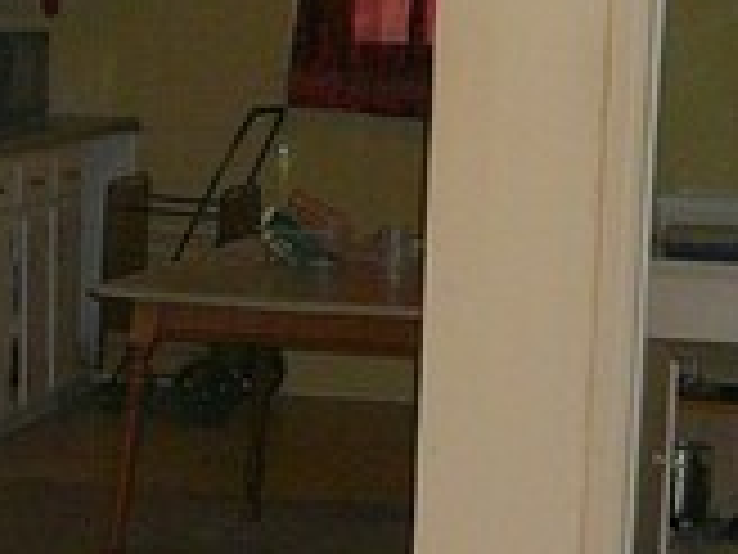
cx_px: 261
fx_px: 2921
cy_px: 518
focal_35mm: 137
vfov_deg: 10.8
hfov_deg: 14.4
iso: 100
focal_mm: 5.2
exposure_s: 1/30
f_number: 2.8
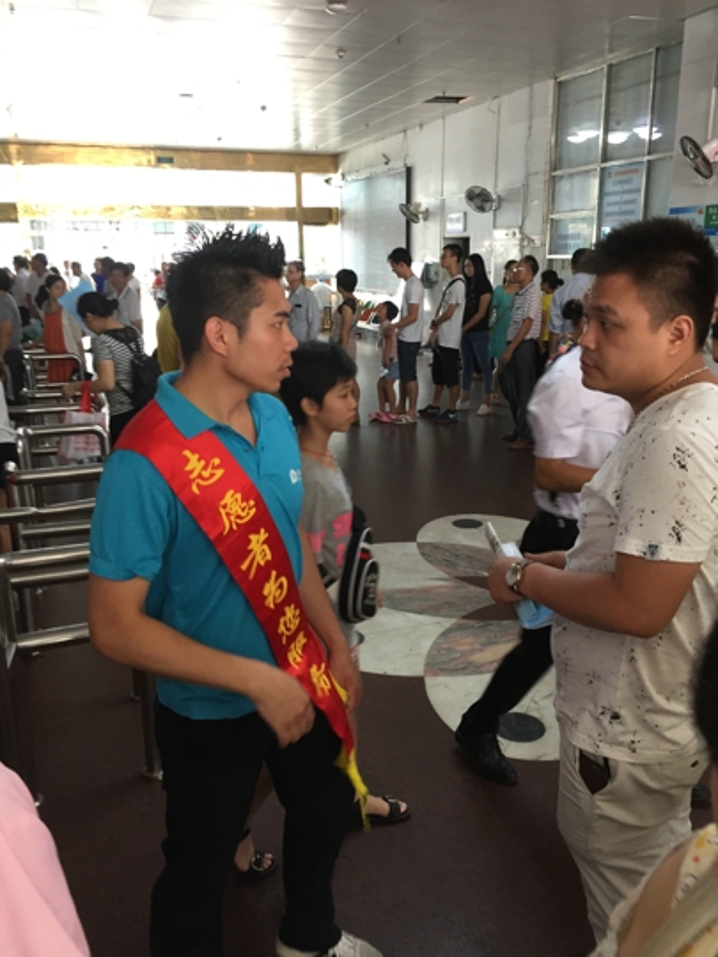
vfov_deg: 61.7
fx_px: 802
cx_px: 359
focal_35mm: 29
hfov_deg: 48.2
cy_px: 478
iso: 125
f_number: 2.2
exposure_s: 1/33
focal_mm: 4.15
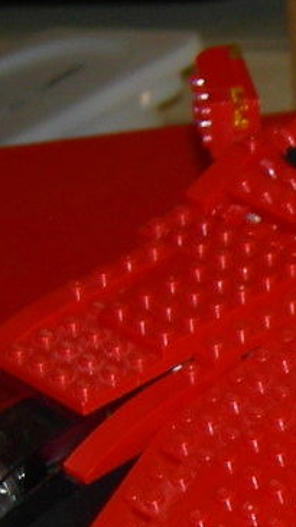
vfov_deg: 12.5
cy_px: 397
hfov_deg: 6.7
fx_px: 2403
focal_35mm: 172
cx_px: 686
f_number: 2.7
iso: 64
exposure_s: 1/60.1
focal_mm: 7.5
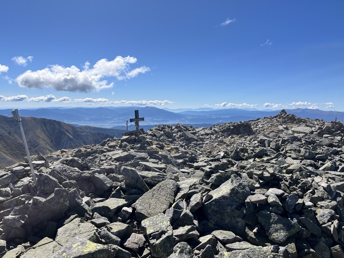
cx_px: 172
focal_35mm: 26
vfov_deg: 53.1
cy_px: 129
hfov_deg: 67.3
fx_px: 258
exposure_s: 1/5556
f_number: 1.6
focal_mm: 5.1
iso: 50
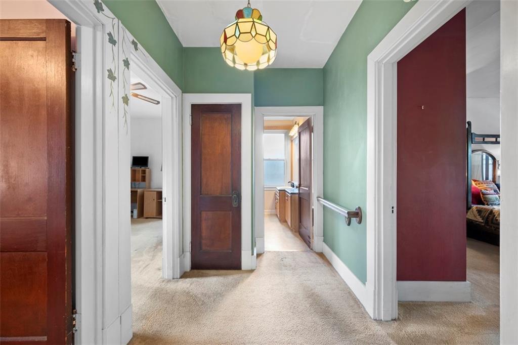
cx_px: 259
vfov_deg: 81.2
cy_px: 172
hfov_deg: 104.3
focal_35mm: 14
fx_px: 201
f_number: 8
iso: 400
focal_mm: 14
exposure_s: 3
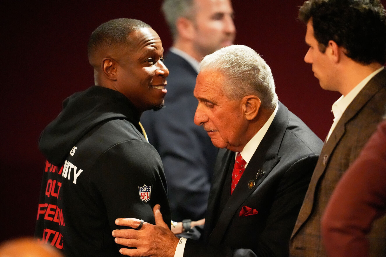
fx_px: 4288
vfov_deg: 3.4
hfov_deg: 5.2
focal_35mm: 400
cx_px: 193
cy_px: 128
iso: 12800
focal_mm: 400
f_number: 2.8
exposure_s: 1/400
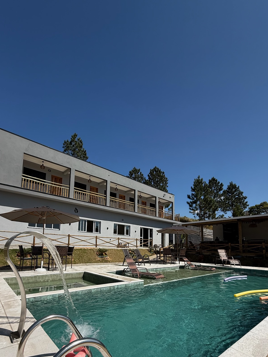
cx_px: 134
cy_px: 228
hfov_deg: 71.6
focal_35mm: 18
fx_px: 186
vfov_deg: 85.6
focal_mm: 2.22
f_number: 2.2
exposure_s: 1/3289
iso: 50
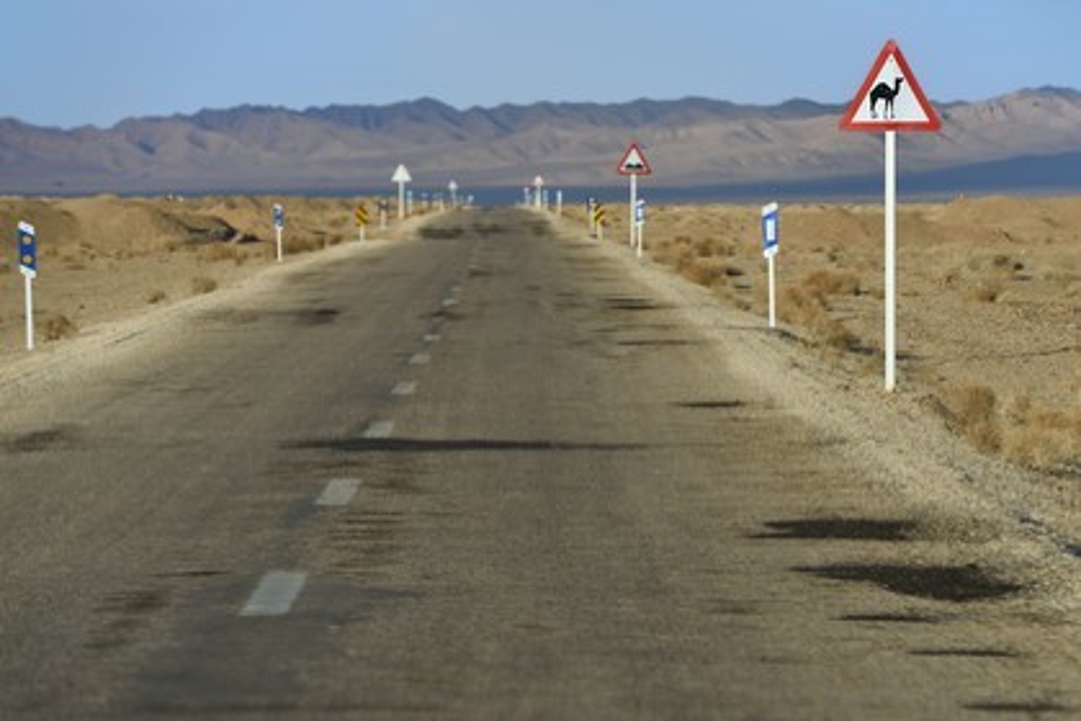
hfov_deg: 10.3
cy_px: 360
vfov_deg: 6.9
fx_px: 6005
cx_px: 540
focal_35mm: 200
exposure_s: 1/800
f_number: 7.1
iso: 200
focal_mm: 200
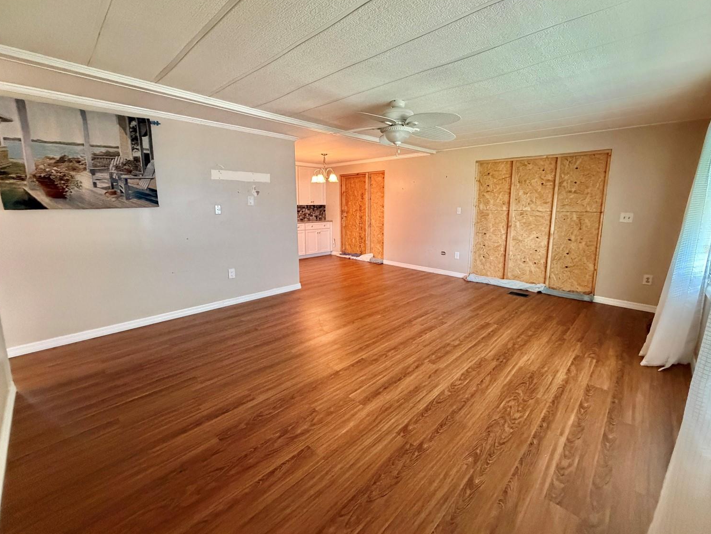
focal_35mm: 15
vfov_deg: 81.6
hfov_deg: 98.1
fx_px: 308
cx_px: 368
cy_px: 249
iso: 640
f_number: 2.2
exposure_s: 1/60
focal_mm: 2.22
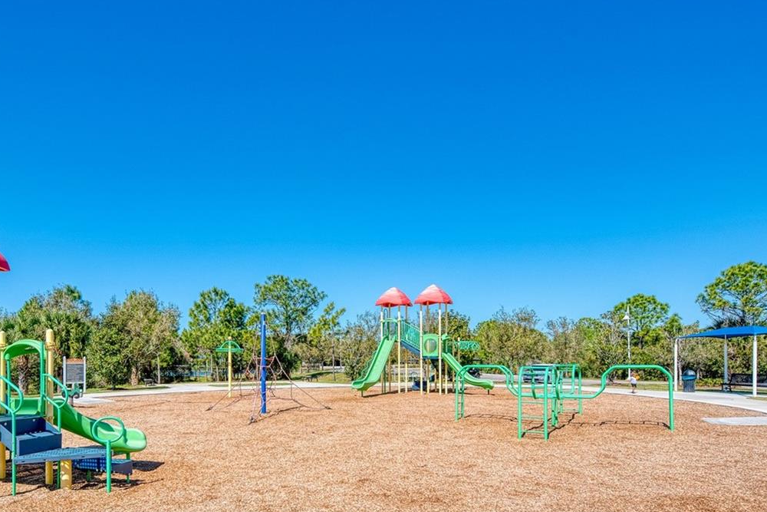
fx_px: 511
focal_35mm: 24
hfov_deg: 73.4
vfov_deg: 51.9
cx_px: 332
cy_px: 353
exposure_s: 1/1000
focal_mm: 15
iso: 400
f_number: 7.1
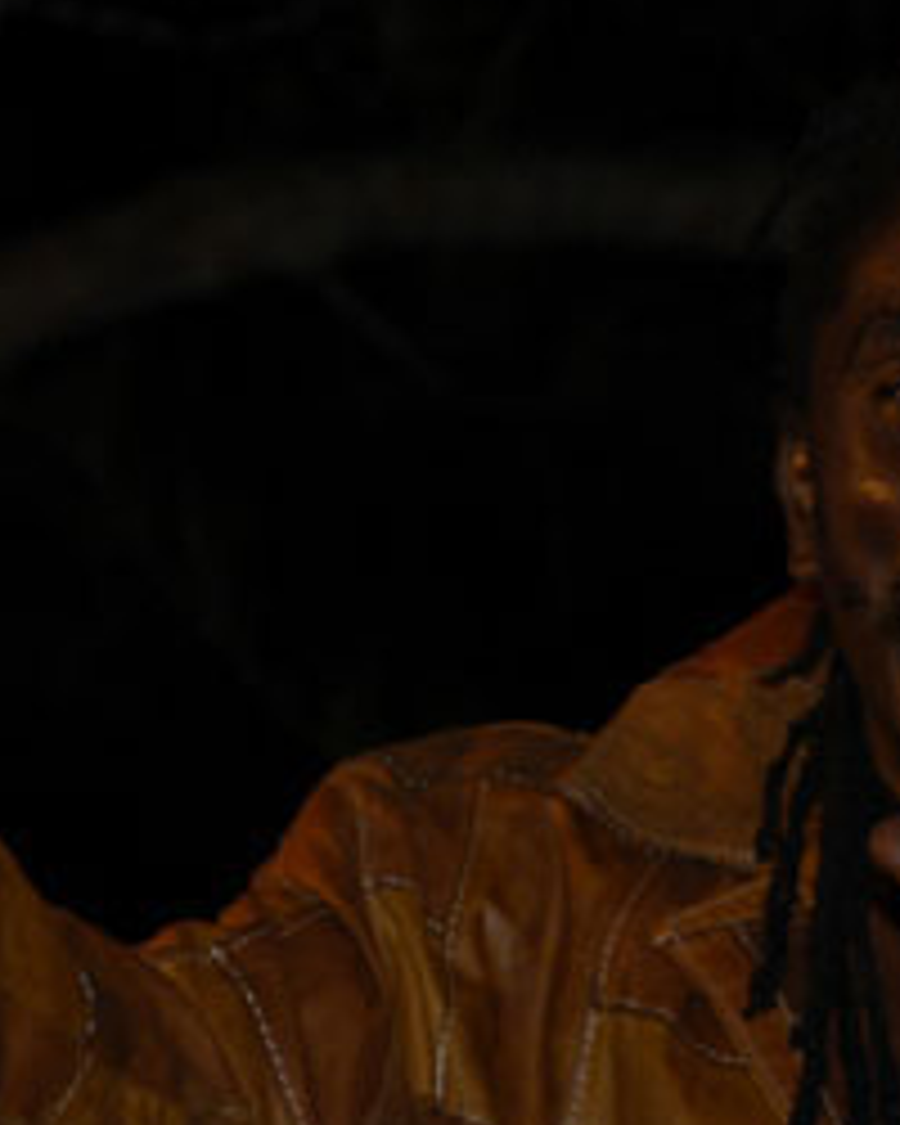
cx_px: 1195
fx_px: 8890
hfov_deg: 5.8
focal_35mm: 267
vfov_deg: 7.2
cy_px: 724
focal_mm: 70
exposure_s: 1/60
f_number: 5
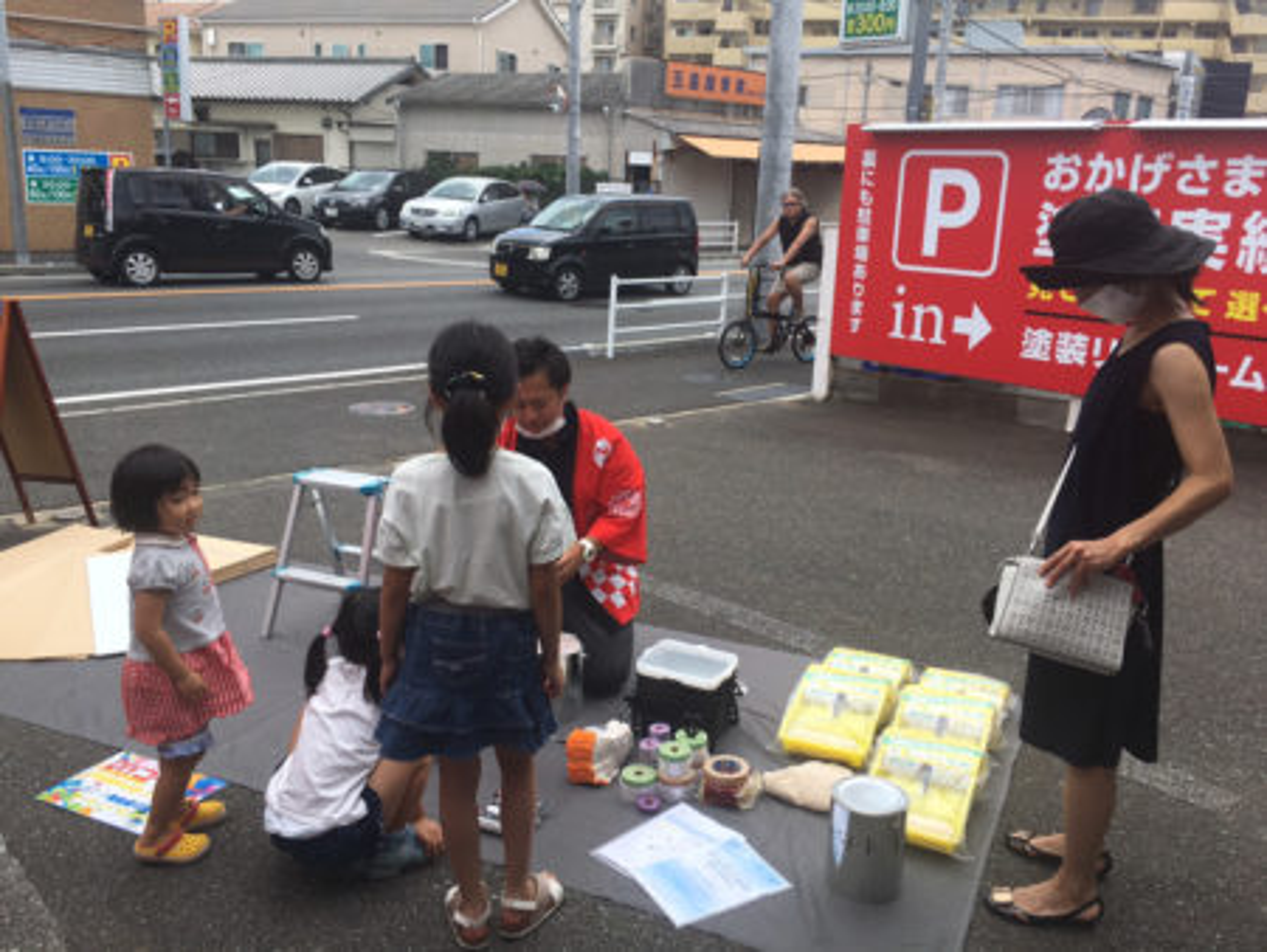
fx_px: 1062
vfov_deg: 48.3
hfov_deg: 61.6
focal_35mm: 29
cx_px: 634
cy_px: 476
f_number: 2.2
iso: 25
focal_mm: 4.15
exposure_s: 1/927
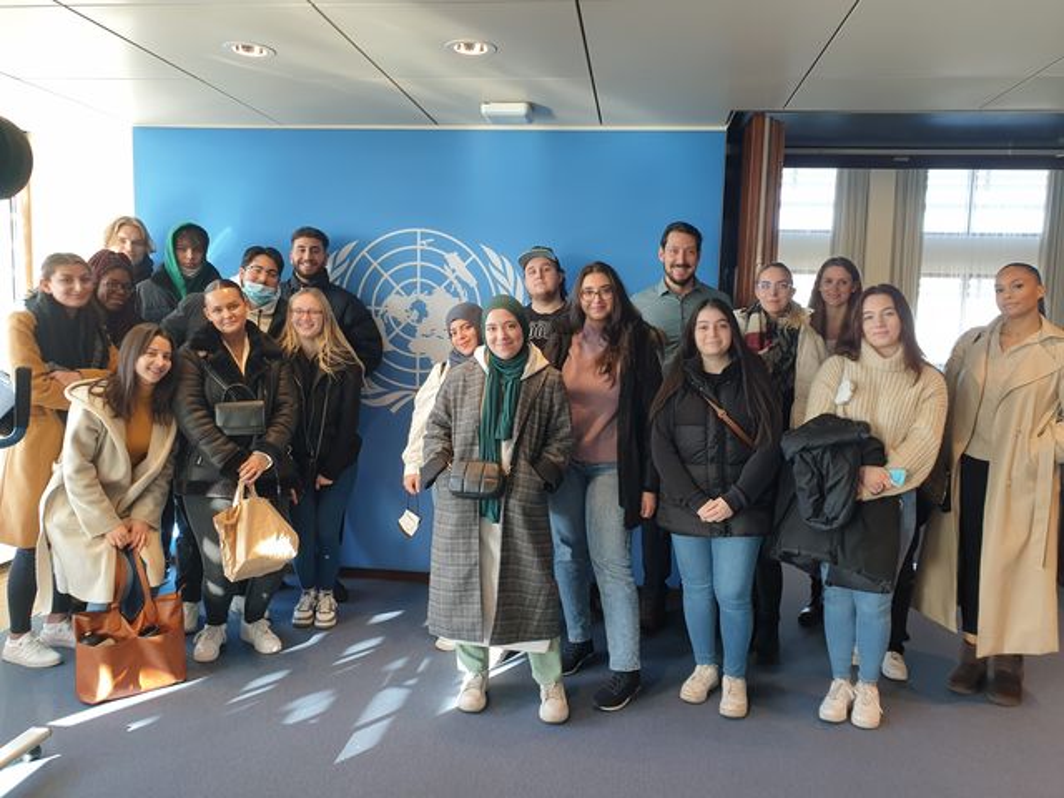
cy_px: 399
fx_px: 799
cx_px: 532
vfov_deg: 53.1
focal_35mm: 26
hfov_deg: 67.3
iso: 80
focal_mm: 4.3
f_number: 2.4
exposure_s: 1/50
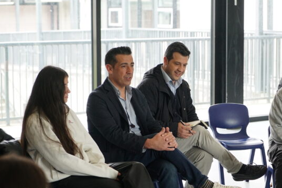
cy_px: 108
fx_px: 783
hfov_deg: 20.4
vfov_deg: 13.7
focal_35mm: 100
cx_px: 177
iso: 1600
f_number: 4
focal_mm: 70
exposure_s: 1/200
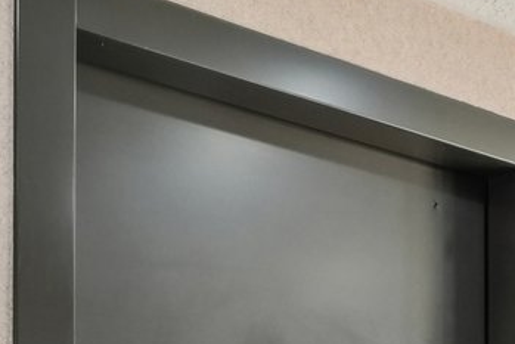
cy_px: 522
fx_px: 1322
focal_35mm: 92
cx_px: 589
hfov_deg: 20.8
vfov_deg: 13.9
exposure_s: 1/15
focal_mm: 10.5
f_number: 8
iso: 800
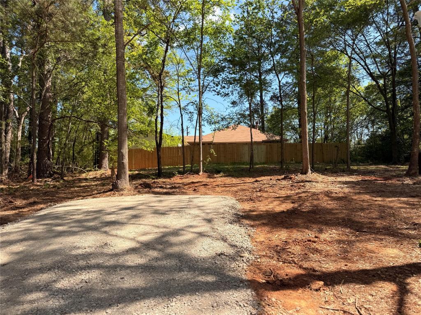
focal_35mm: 24
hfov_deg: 71.6
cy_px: 158
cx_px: 210
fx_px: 292
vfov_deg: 56.8
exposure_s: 1/2110
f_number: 1.78
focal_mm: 6.76
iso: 80
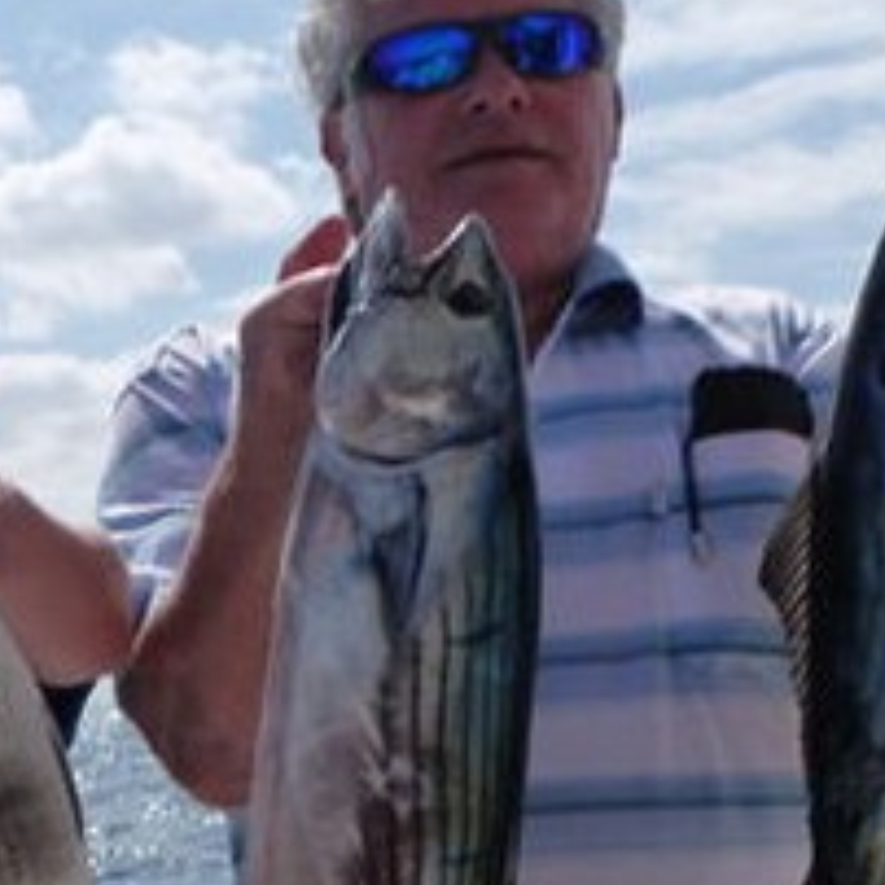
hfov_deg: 21.7
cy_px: 618
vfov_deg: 22.3
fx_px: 2227
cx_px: 4
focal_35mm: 77
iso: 160
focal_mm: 4.9
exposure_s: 1/250
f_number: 10
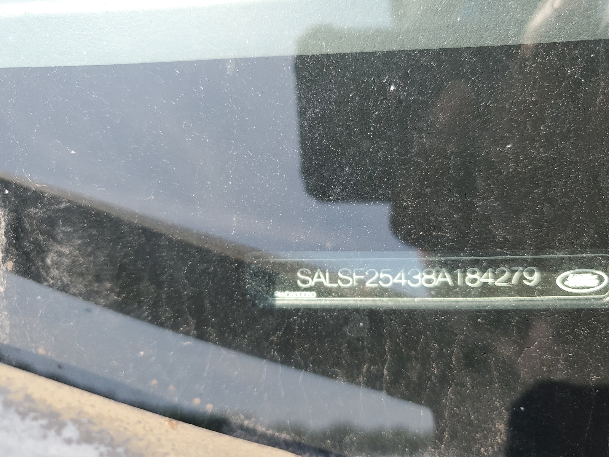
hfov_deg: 67.3
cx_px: 304
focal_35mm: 26
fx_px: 457
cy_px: 228
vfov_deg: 53.1
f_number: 1.5
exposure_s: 1/500
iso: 50
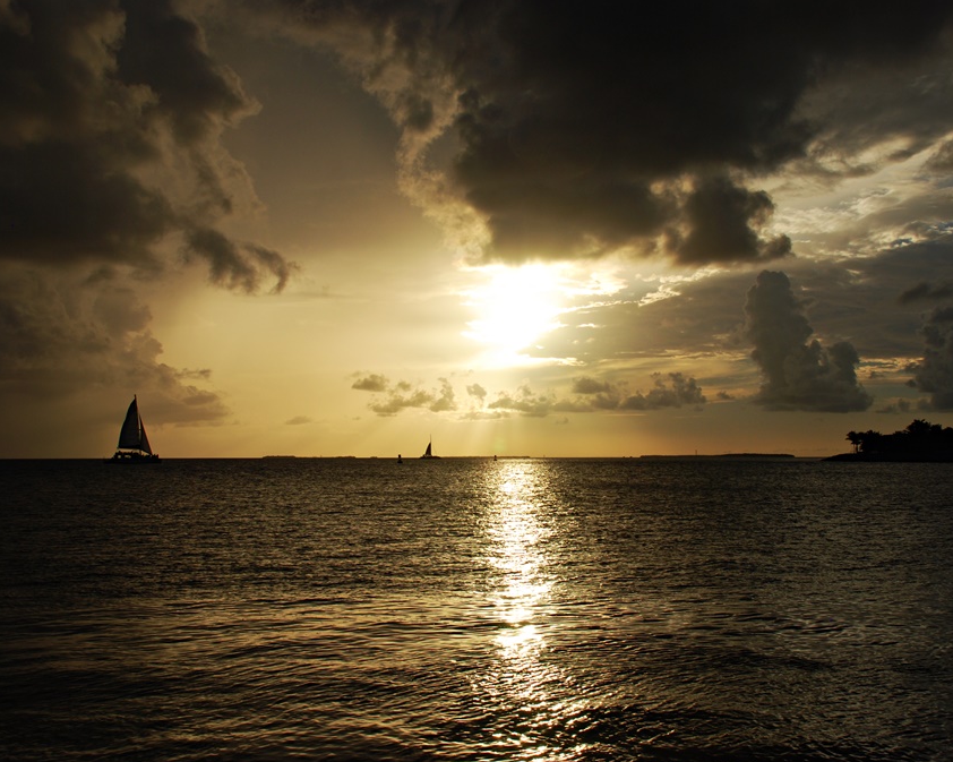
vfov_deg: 31.4
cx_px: 522
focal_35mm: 48
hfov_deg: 38.8
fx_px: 1353
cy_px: 386
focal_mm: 28
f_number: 9.5
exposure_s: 1/500
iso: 100
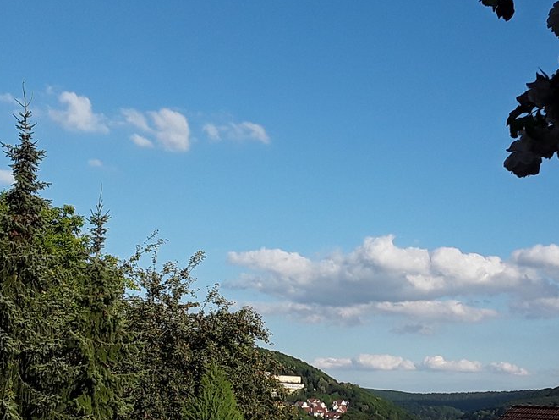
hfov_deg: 38.9
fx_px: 791
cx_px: 286
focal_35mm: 49
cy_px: 295
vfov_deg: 29.4
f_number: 1.9
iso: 40
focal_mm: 2.91
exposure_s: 1/1890
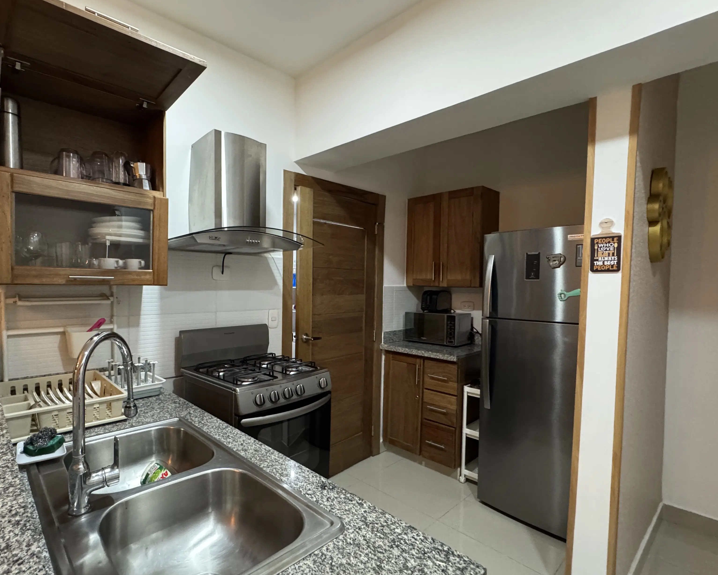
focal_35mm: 18
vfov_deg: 73.8
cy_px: 299
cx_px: 304
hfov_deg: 85.7
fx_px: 383
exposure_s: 1/60
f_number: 2.2
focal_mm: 2.22
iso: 800
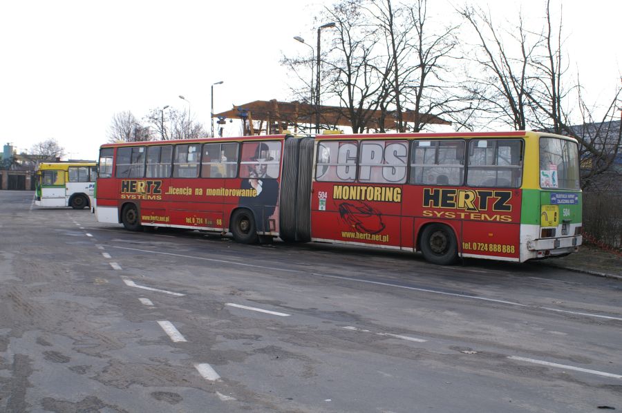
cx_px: 311
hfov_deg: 46.4
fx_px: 725
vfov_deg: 31.8
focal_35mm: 42
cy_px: 206
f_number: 8
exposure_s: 1/160
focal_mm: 28
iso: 100
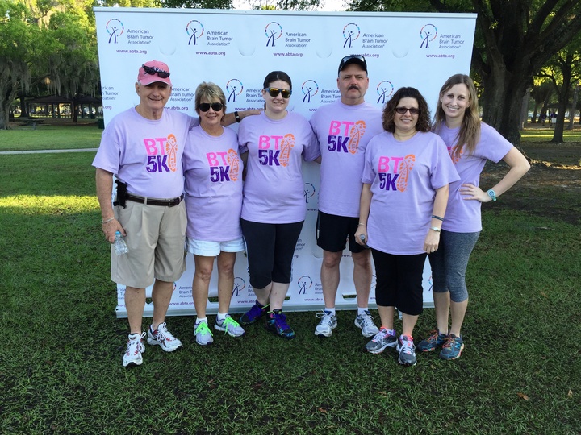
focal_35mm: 29
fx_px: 487
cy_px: 218
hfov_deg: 61.7
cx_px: 290
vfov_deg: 48.2
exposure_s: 1/173
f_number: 2.2
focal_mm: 4.15
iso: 32
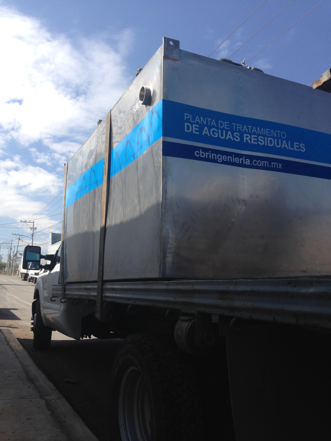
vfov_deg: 55.4
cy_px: 220
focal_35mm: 33
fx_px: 421
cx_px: 166
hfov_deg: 42.9
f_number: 2.4
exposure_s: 1/1261
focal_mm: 4.12
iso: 50
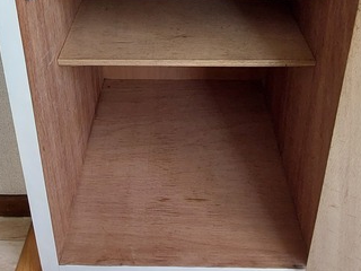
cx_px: 185
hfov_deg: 47.9
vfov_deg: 31.7
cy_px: -41
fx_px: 407
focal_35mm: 39
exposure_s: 1/60
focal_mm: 1.74
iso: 64
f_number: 2.2
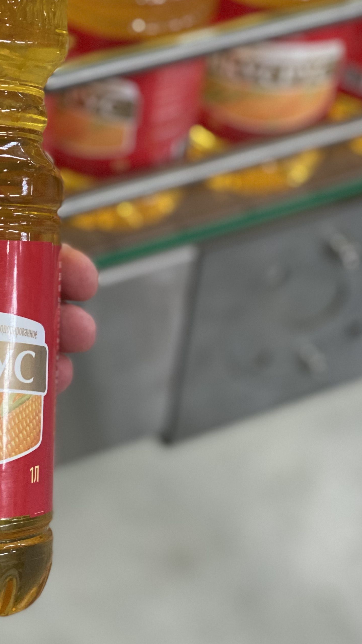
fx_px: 1536
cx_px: -8
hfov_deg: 13.2
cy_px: 197
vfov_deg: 23.5
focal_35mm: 90
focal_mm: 6
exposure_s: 1/100
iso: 250
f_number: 2
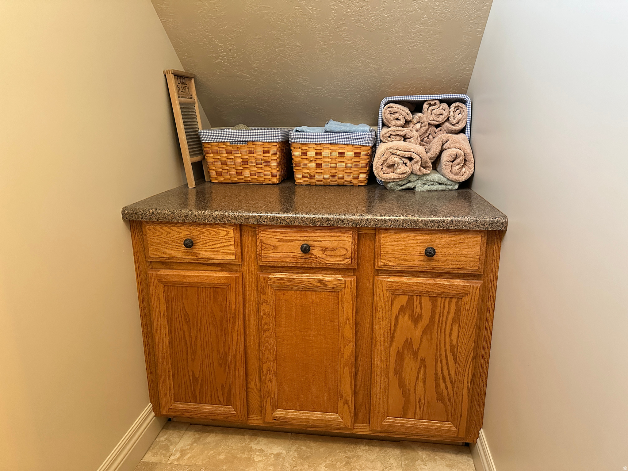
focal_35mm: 24
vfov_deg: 56.8
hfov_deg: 71.6
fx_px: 435
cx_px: 314
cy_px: 236
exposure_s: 1/60
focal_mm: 6.86
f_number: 1.78
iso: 800
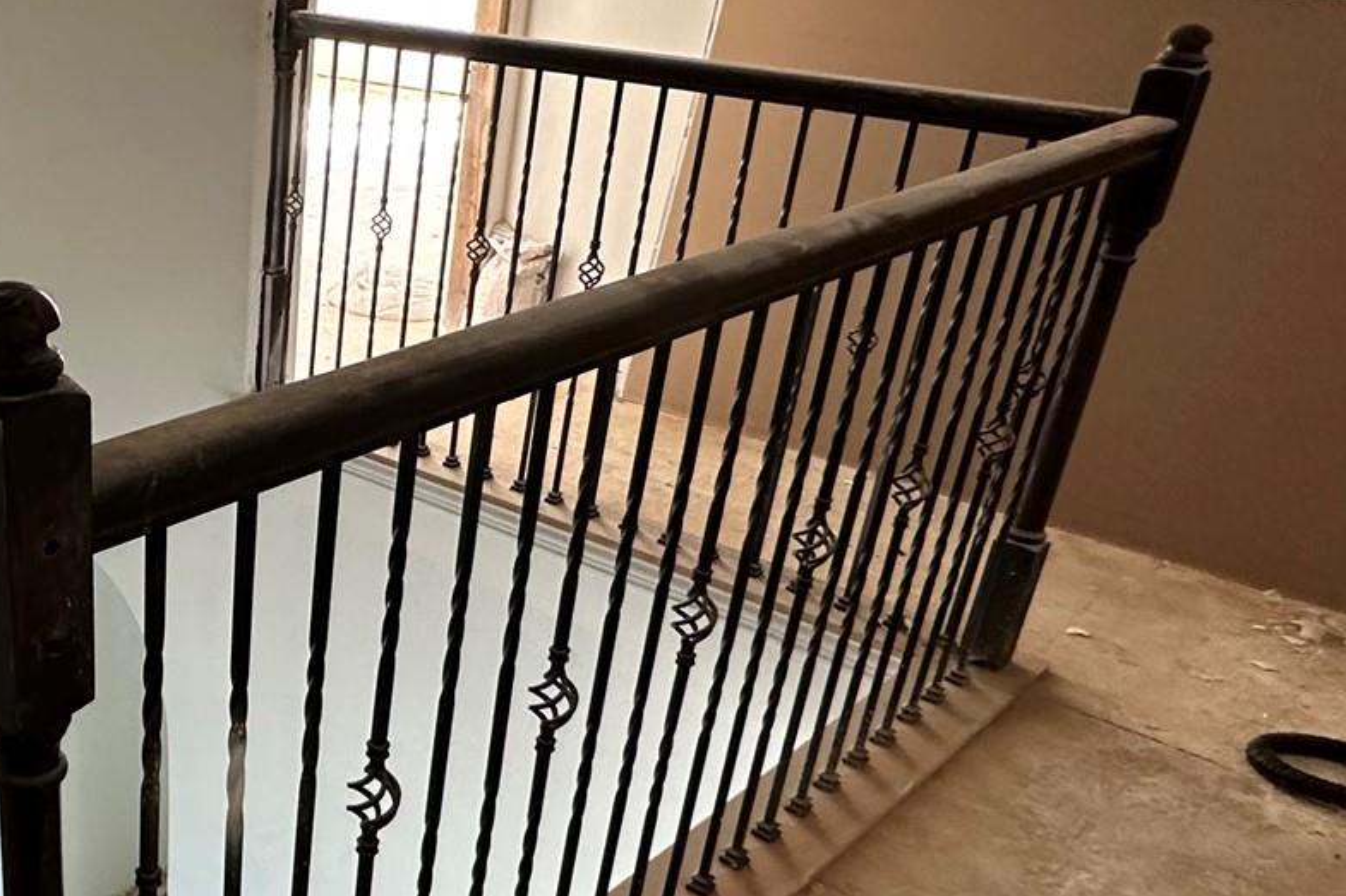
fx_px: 1420
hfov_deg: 45.5
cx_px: 111
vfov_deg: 34.8
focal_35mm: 38
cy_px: 569
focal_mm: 2.22
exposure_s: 1/76
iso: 320
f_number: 2.2
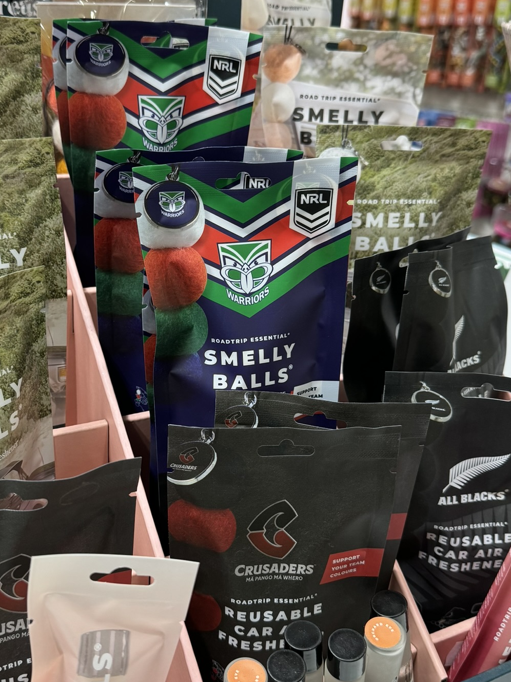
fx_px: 728
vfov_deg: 50.1
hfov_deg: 38.5
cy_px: 363
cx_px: 196
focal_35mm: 37
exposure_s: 1/50
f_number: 1.78
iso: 200
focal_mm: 6.76
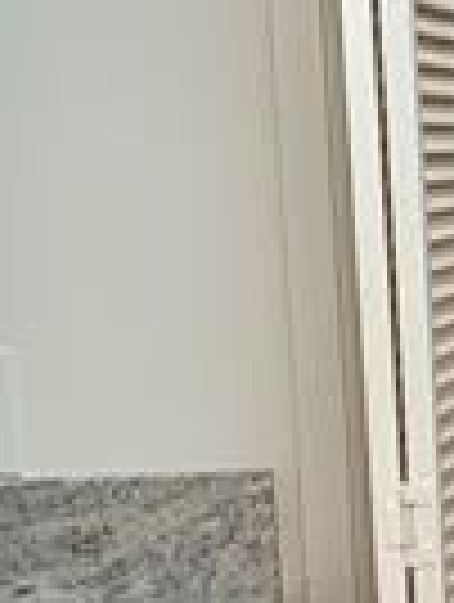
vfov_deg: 11.7
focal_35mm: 166
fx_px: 2894
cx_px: 647
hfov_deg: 8.8
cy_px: 684
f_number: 1.8
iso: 100
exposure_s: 1/60
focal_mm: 3
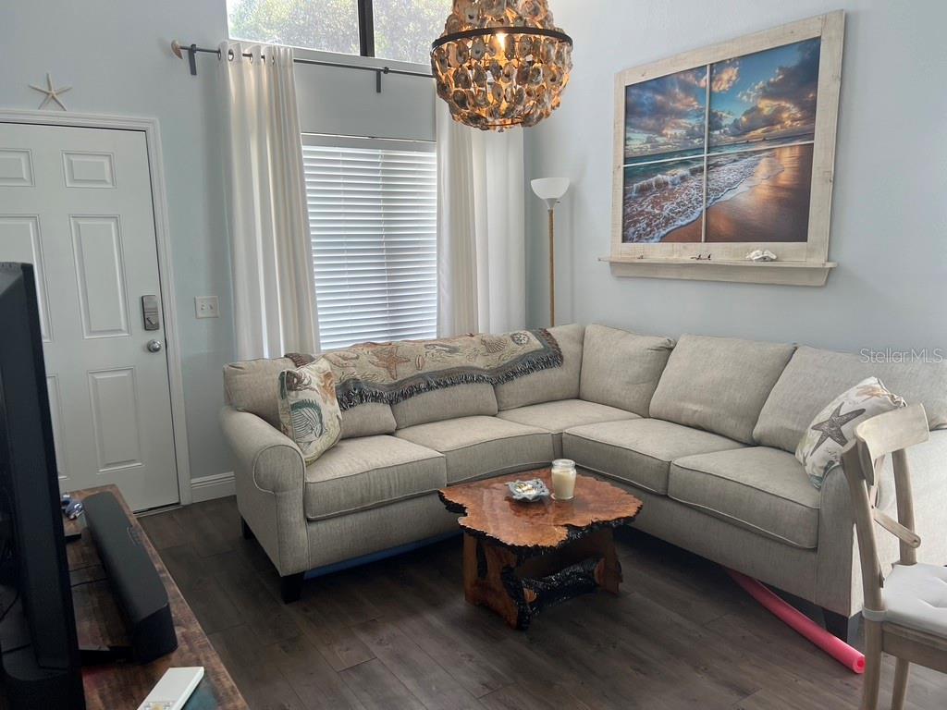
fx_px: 711
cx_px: 474
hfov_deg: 67.3
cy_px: 355
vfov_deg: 53.1
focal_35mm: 26
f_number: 1.5
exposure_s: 1/120
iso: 80
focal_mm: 5.7
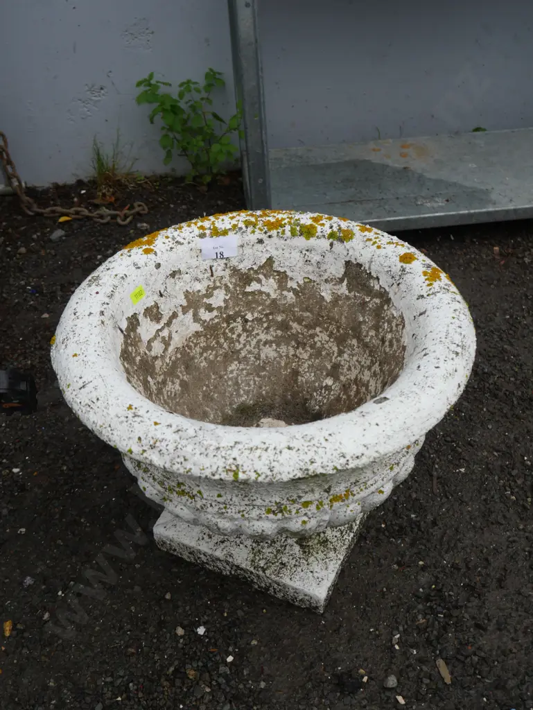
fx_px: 779
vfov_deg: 49.0
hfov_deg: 37.8
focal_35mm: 38
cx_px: 266
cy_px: 355
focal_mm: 19
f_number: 5
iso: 200
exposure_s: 1/125
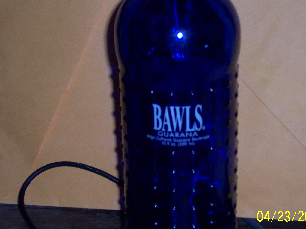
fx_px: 1157
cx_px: 166
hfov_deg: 15.1
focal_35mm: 131
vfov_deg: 11.3
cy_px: 118
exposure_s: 1/90
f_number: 4.8
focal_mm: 24
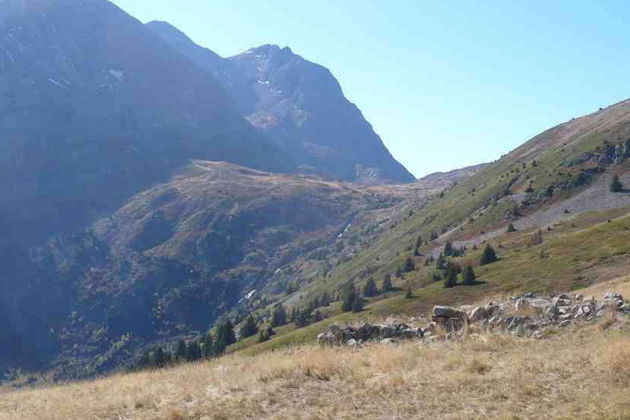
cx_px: 338
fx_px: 805
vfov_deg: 29.2
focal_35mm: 46
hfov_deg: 42.7
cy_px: 181
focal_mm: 5.8
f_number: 8
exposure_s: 1/125
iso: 100
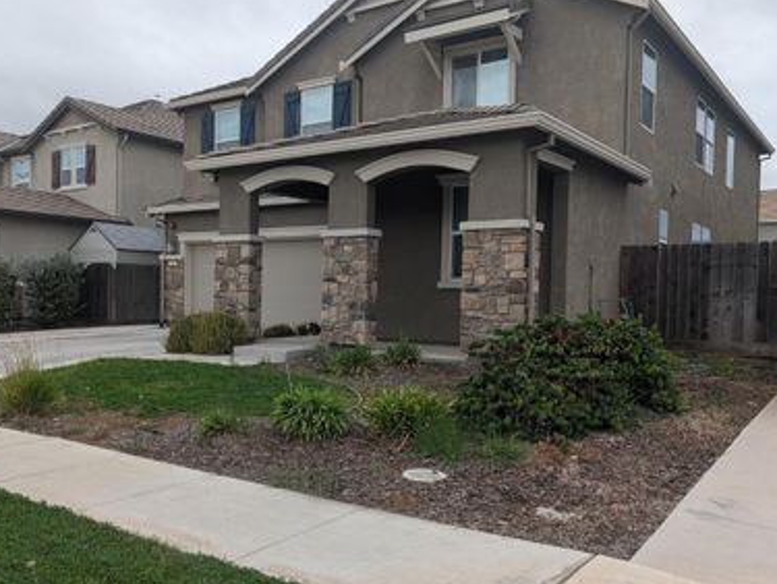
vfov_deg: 44.2
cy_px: 311
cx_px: 323
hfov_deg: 56.5
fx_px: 719
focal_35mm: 32
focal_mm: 6.9
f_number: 1.68
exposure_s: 1/499
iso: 20
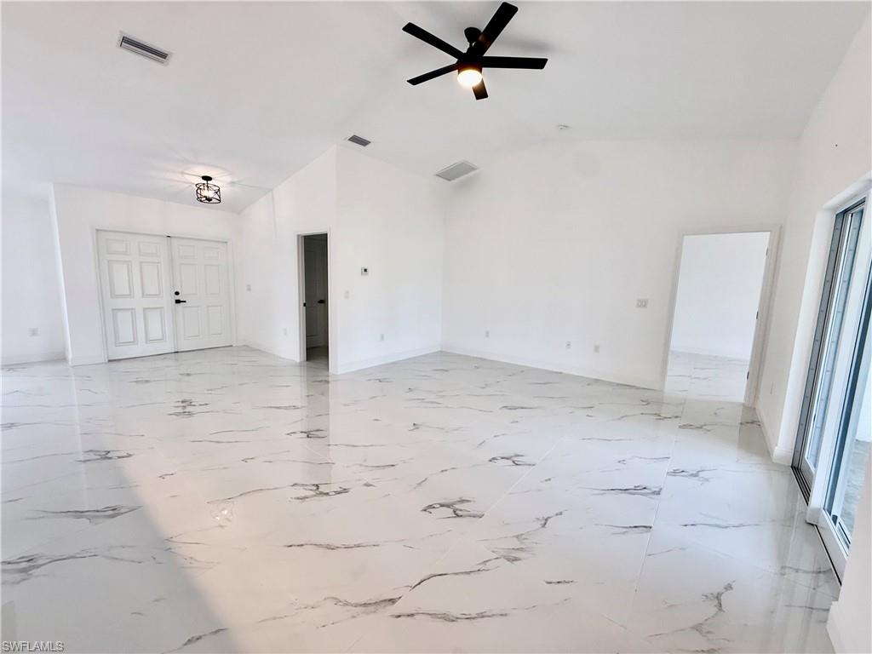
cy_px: 327
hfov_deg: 102.1
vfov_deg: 85.7
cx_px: 436
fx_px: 353
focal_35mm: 14
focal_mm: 2.22
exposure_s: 1/120
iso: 80
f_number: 2.2
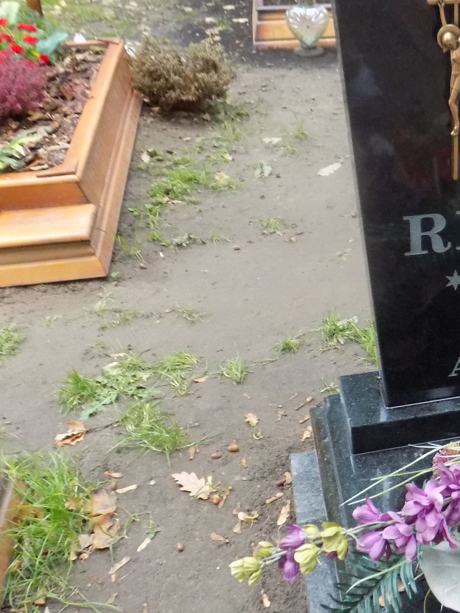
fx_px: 850
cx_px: 495
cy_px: 290
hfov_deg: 27.8
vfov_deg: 39.6
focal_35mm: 48
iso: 360
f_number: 3.1
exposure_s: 1/30
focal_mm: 4
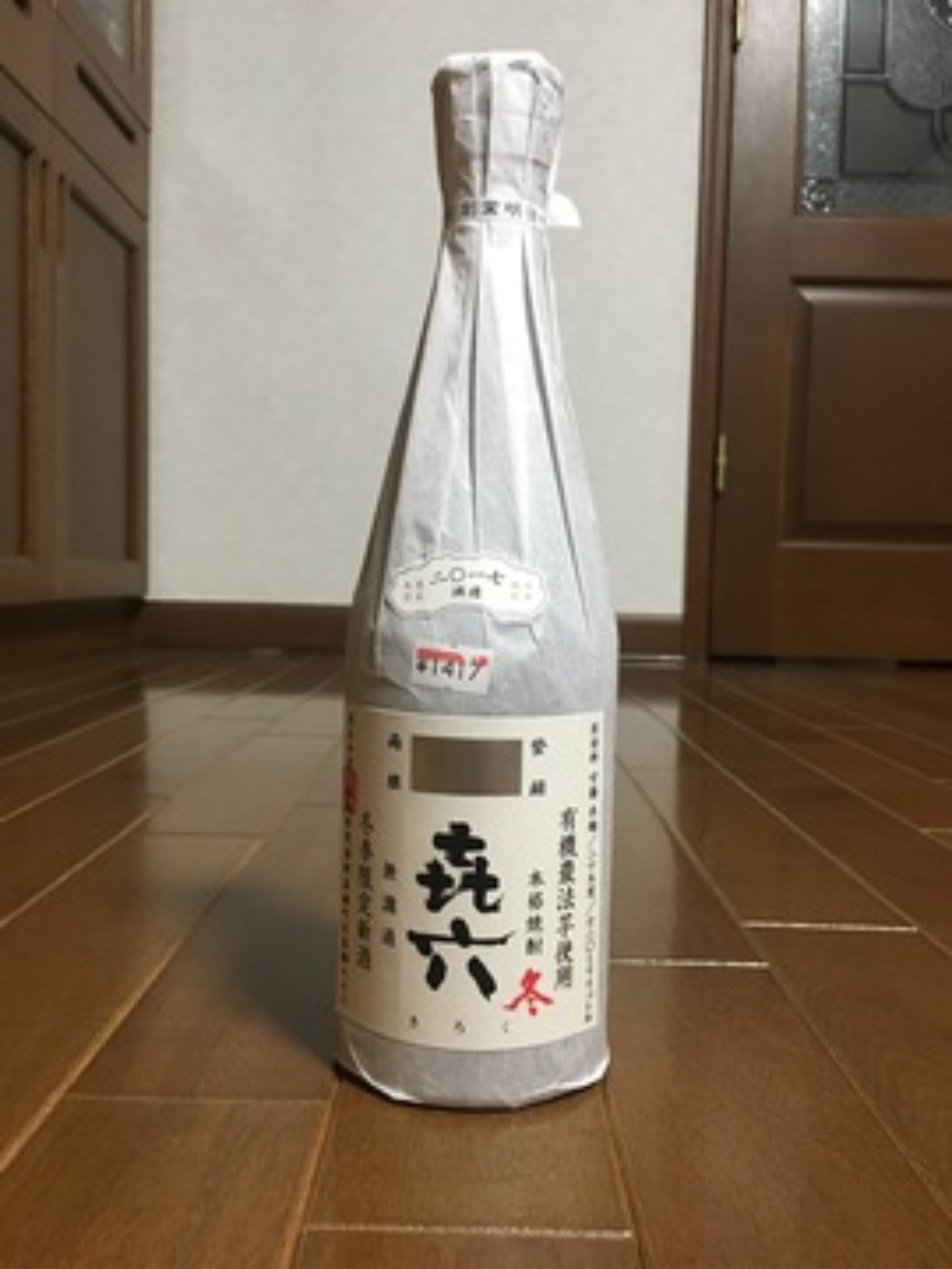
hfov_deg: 48.2
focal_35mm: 29
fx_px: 1063
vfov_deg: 61.7
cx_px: 476
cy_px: 634
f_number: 2.2
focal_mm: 4.15
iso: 200
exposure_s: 1/20
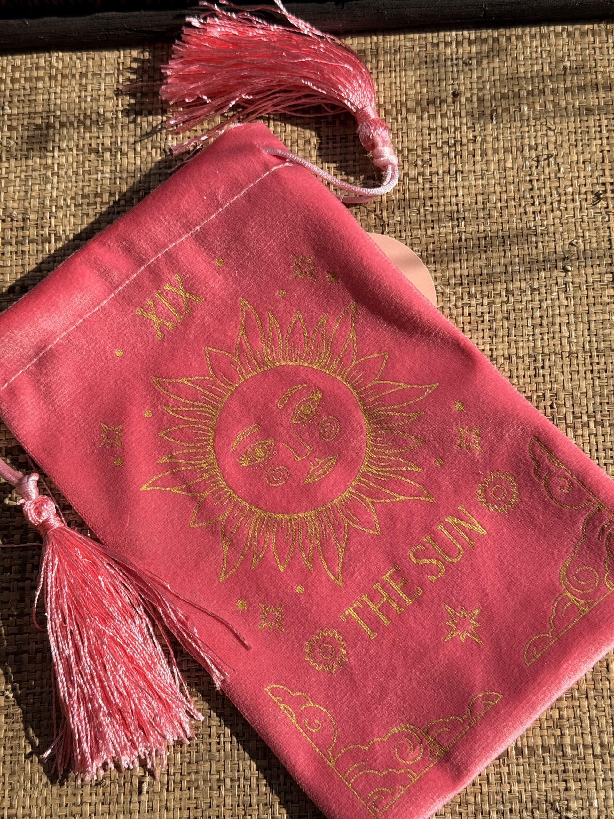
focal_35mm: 48
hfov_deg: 30.3
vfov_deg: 39.7
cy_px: 410
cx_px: 307
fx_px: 1135
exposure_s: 1/2494
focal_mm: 6.76
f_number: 1.78
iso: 64
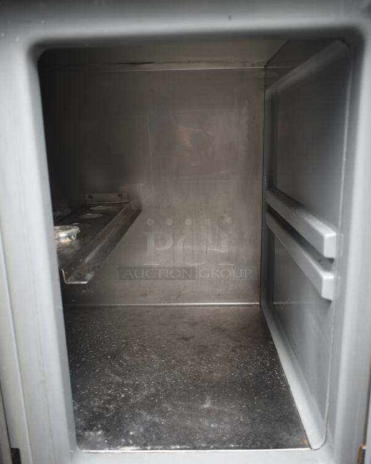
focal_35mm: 31
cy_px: 248
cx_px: 188
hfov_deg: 47.1
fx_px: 426
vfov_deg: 57.1
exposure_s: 1/30
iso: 100
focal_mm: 18
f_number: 3.5
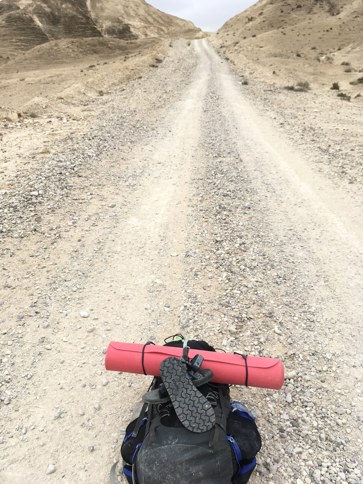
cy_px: 242
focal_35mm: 29
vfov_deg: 61.7
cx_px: 182
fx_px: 405
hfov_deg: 48.2
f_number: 2.2
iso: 25
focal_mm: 4.15
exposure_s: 1/358
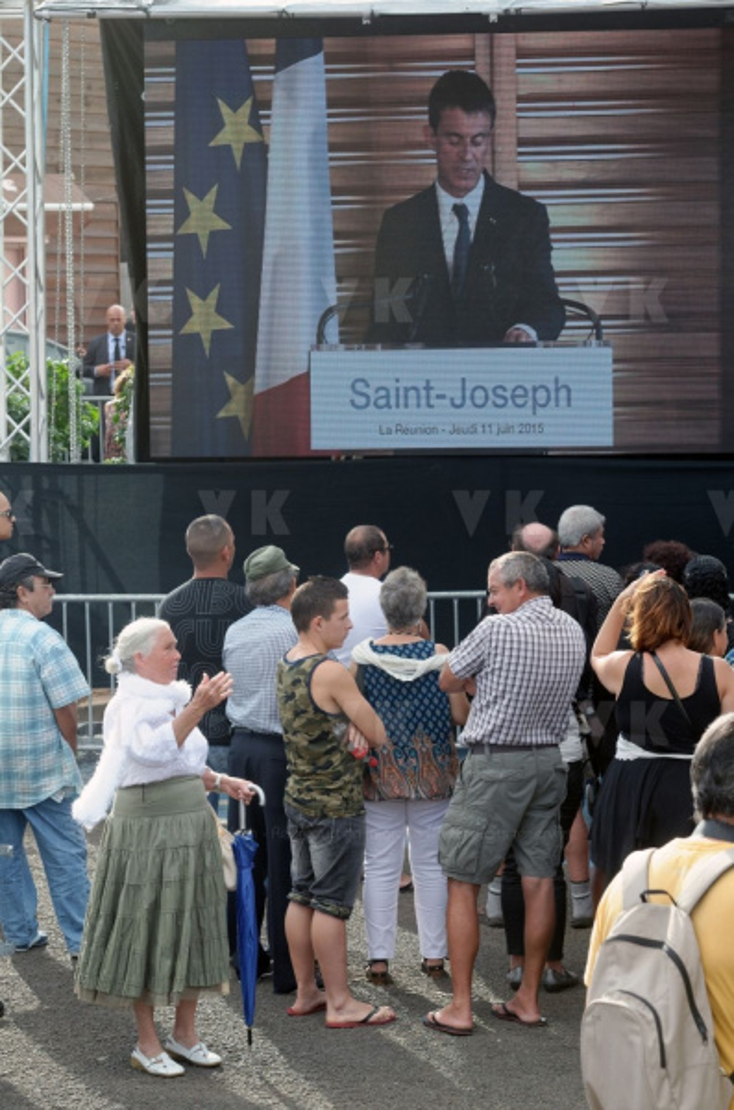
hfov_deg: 13.0
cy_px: 555
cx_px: 367
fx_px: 3228
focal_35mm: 105
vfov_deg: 19.5
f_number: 6.3
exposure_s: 1/200
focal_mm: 70
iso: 250
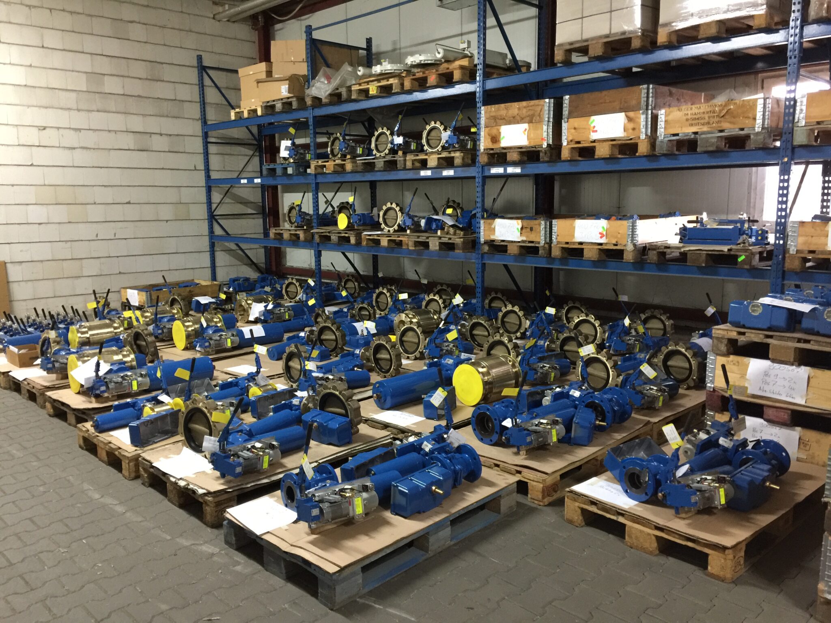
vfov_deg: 48.2
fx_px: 696
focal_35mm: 29
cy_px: 312
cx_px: 416
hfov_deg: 61.7
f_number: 2.2
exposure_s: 1/8
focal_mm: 4.15
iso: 125
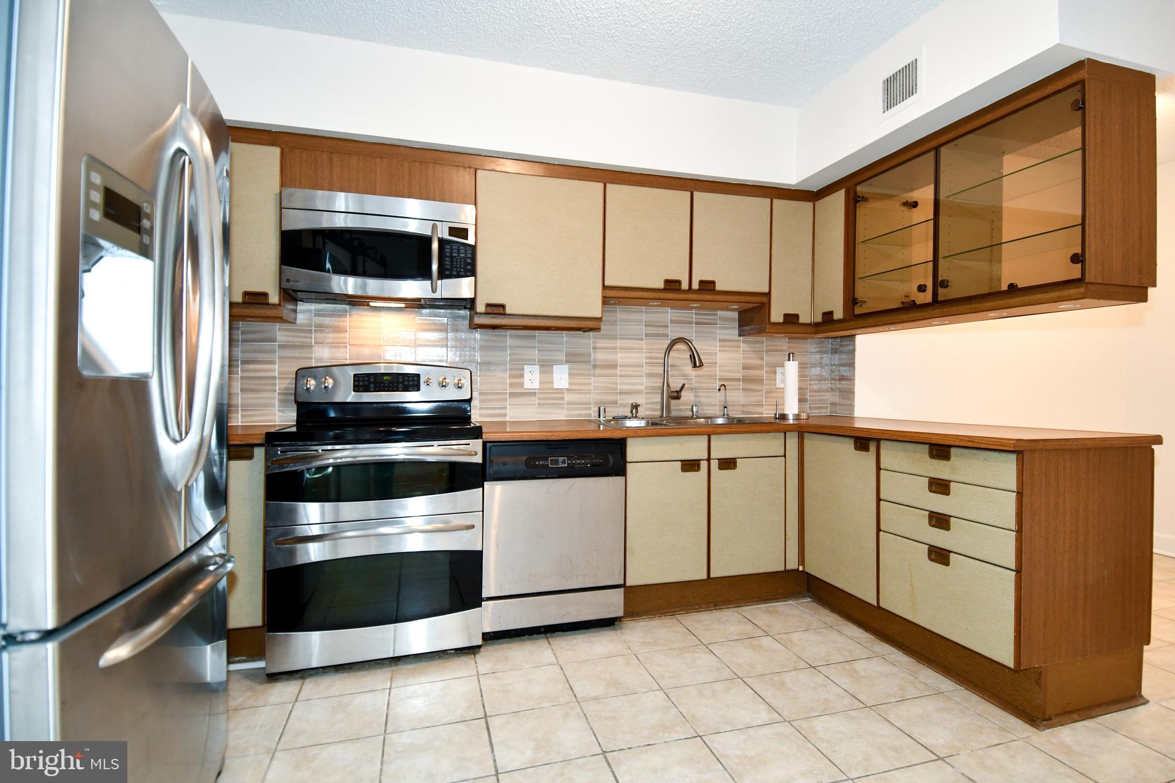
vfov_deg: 67.4
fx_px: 587
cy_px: 392
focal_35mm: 18
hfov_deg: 90.0
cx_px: 588
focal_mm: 12
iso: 1250
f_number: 4
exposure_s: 1/60
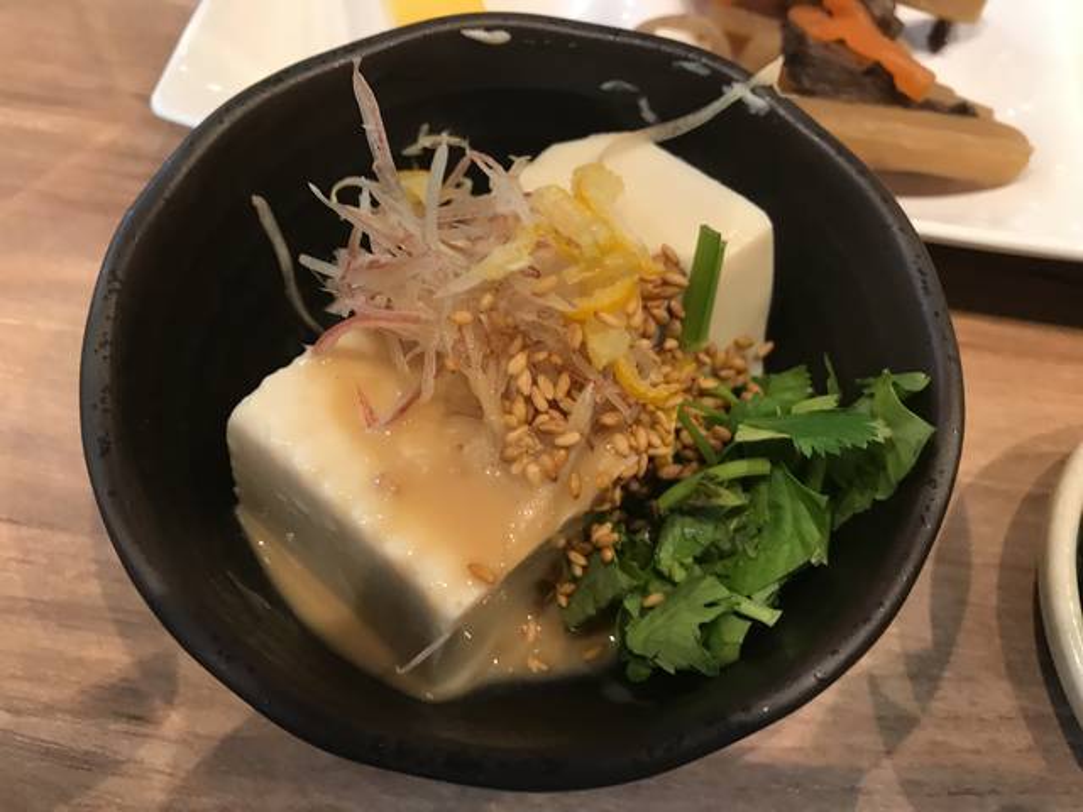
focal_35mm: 28
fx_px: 876
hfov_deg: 63.4
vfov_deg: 49.7
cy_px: 406
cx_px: 542
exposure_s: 1/17
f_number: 1.8
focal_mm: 3.99
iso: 40
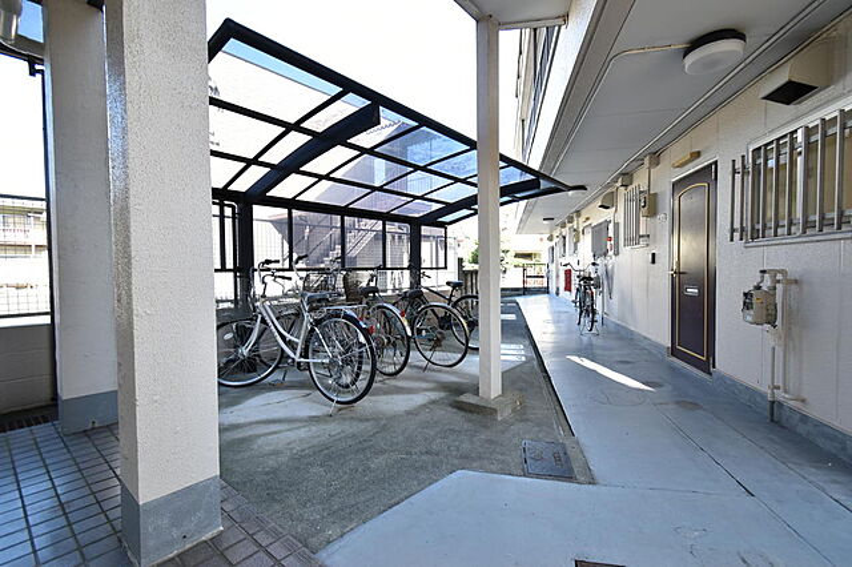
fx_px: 355
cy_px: 284
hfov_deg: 100.4
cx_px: 426
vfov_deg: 77.3
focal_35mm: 15
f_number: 4.5
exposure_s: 1/40
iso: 100
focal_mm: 10
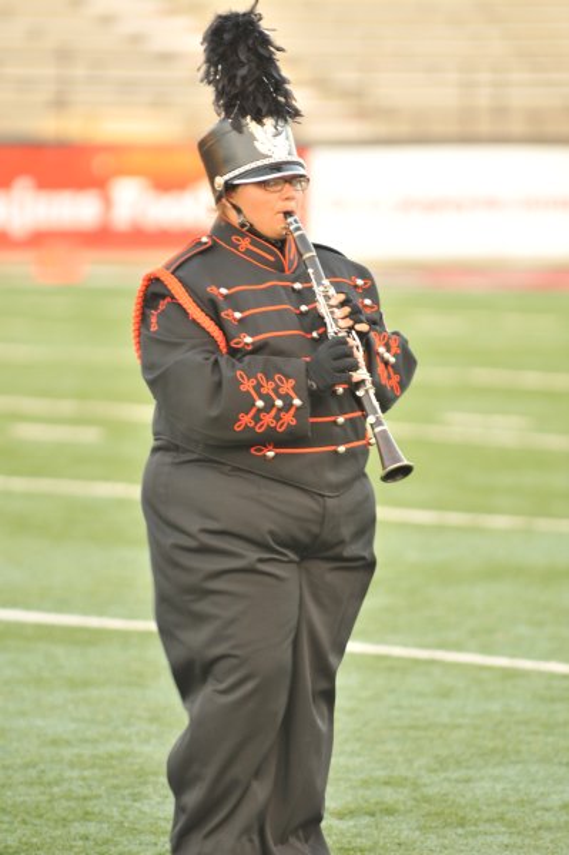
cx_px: 284
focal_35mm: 300
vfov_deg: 6.9
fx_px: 7124
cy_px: 428
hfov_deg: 4.6
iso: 200
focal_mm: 200
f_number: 2.8
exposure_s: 1/160
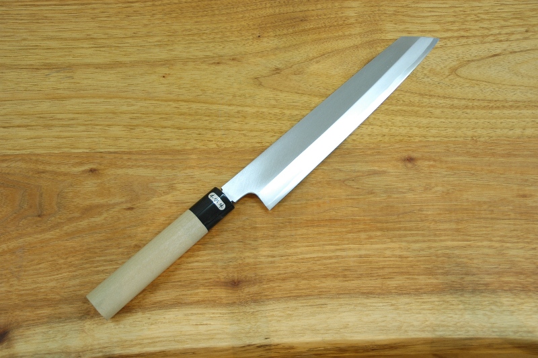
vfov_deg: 25.7
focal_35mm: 52
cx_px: 269
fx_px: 784
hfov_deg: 37.9
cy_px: 179
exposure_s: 1/25
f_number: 4.5
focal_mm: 35
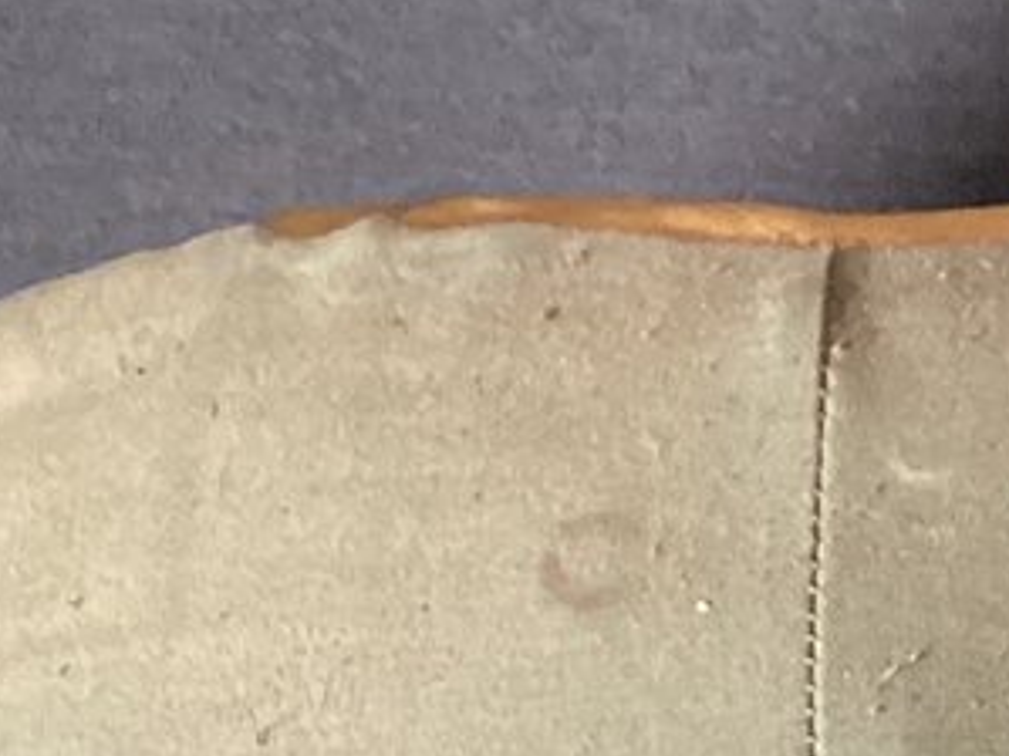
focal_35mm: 157
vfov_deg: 8.7
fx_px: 4574
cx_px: 855
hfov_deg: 12.5
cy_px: 1706
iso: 250
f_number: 2.4
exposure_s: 1/50
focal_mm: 3.3
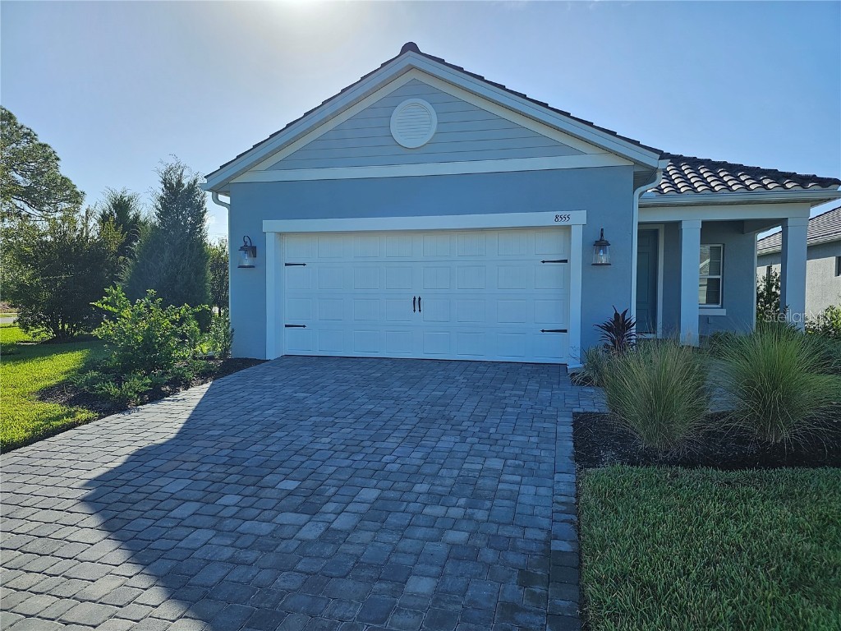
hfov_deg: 73.9
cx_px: 420
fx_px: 559
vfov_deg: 58.9
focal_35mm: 23
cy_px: 316
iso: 16
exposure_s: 1/1314
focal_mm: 6.3
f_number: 1.7
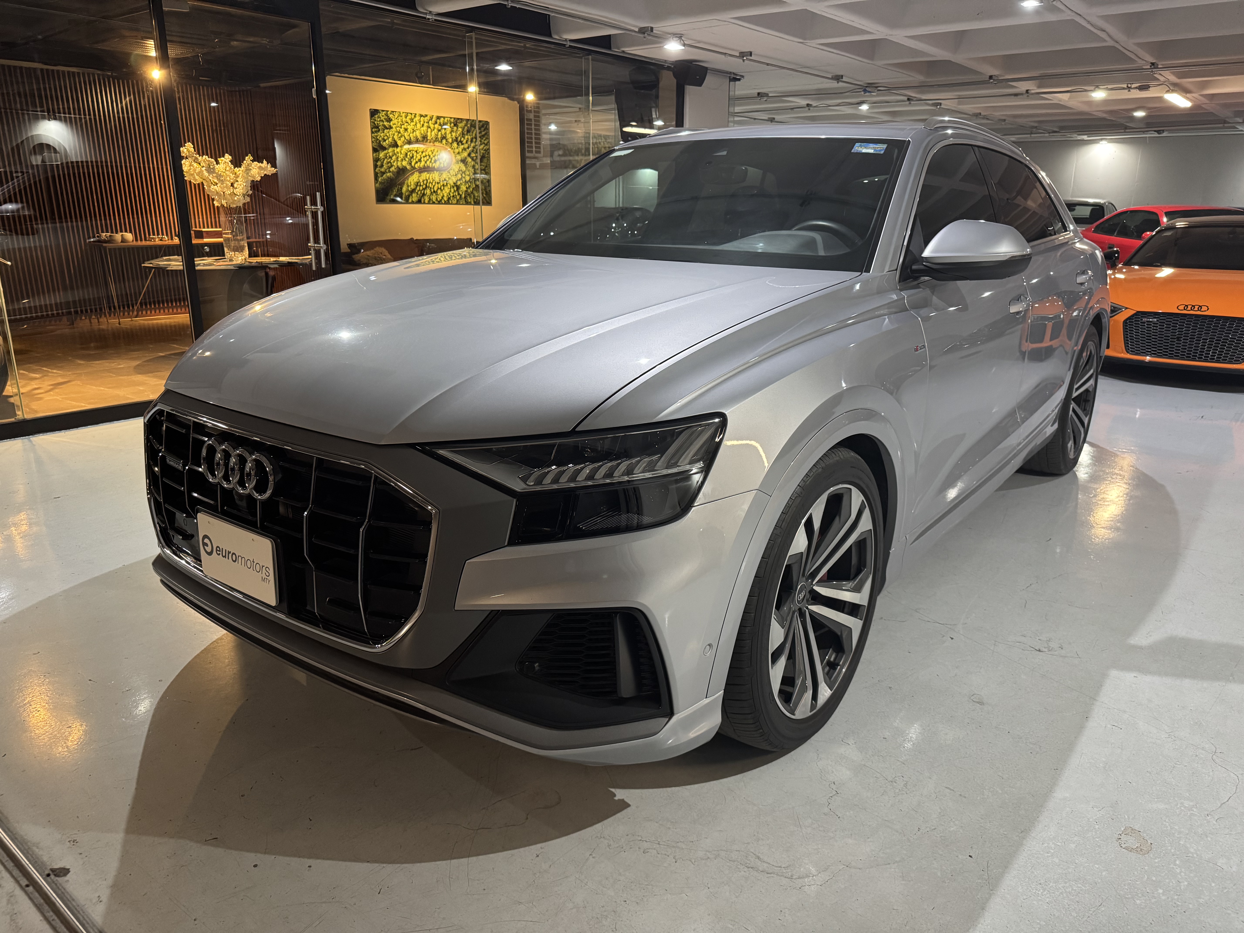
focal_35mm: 24
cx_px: 622
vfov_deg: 56.8
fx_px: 862
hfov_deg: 71.6
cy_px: 466
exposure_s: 1/60
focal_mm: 6.76
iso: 400
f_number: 1.78
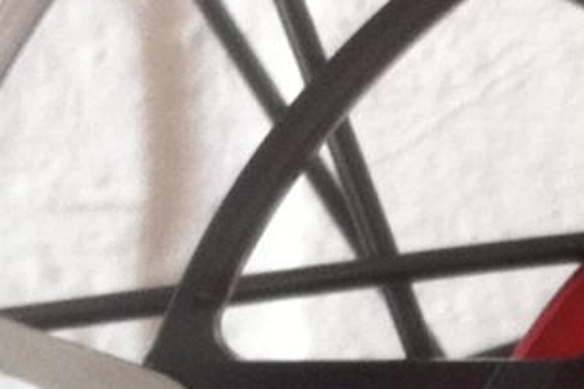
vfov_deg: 5.6
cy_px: 559
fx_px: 3942
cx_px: 1004
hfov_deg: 8.2
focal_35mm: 243
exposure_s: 1/17
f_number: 2.8
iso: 80
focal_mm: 3.85
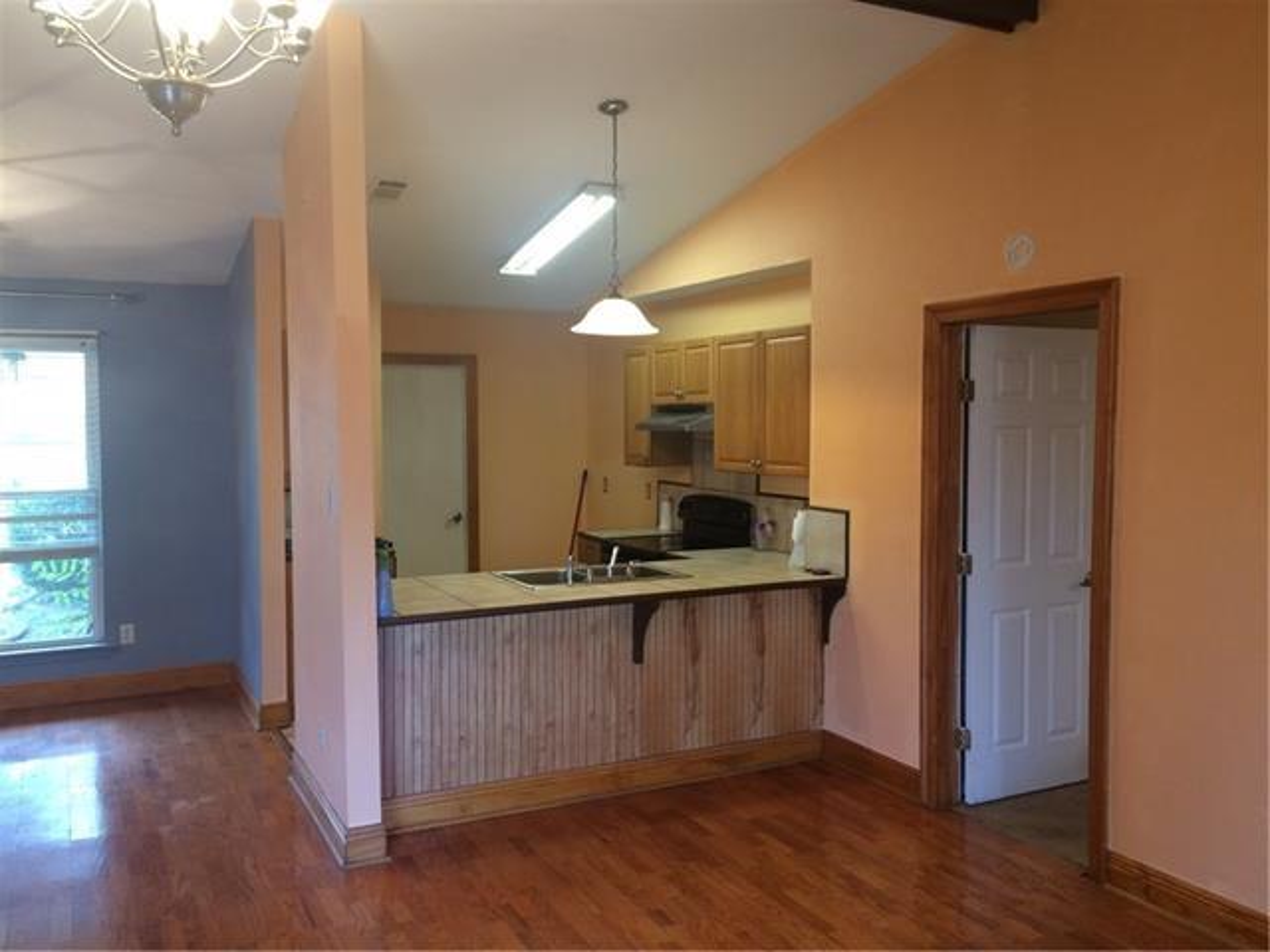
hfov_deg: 61.7
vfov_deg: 48.2
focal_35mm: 29
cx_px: 635
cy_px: 476
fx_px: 1064
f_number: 2.2
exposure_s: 1/30
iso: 80
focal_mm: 4.15
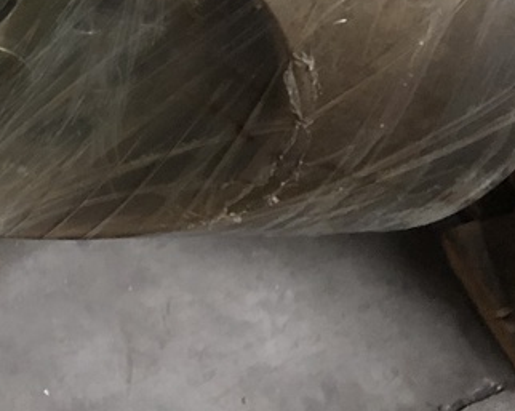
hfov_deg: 18.0
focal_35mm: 102
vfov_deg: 13.7
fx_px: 1553
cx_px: -90
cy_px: -302
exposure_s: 1/10
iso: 100
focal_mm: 3.99
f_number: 1.8
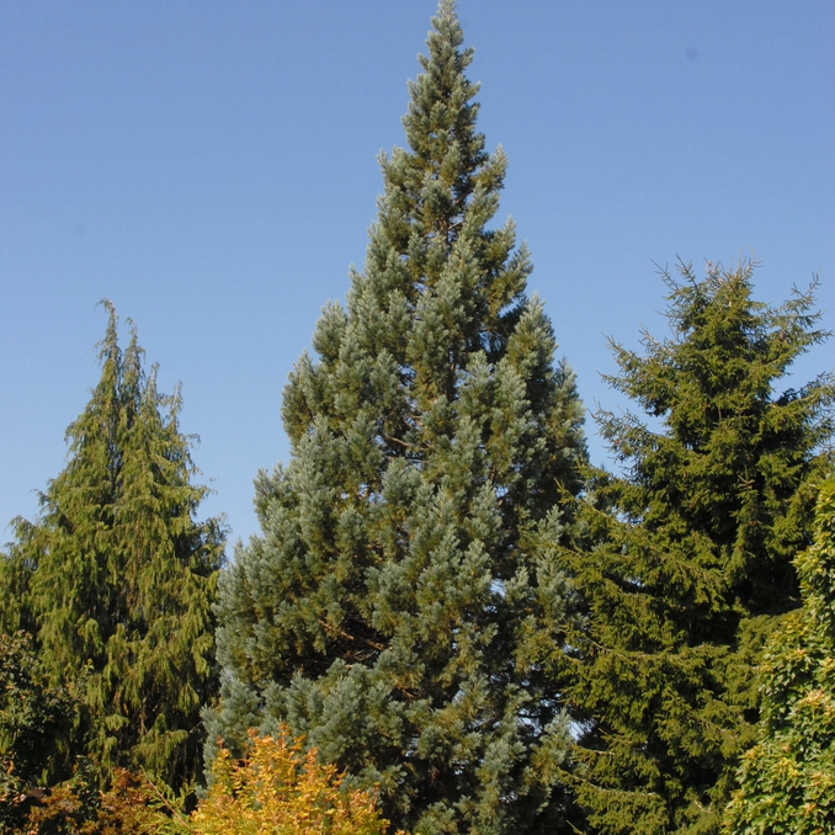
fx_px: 1474
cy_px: 413
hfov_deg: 31.6
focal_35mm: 54
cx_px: 418
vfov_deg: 31.6
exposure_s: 1/350
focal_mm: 28
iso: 400
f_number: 10
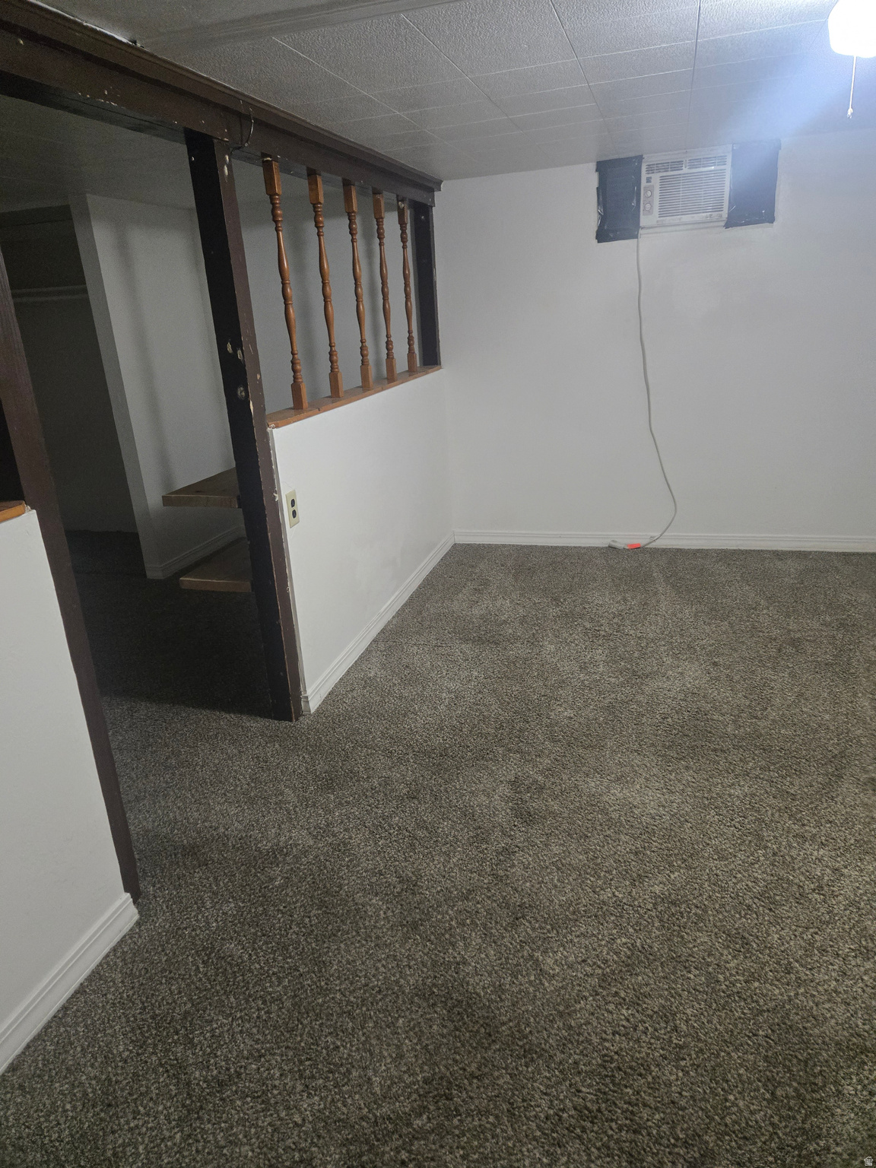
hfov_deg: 58.9
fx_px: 776
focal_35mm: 23
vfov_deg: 73.9
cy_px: 584
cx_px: 438
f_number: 1.8
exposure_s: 1/120
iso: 1000
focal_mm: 5.4
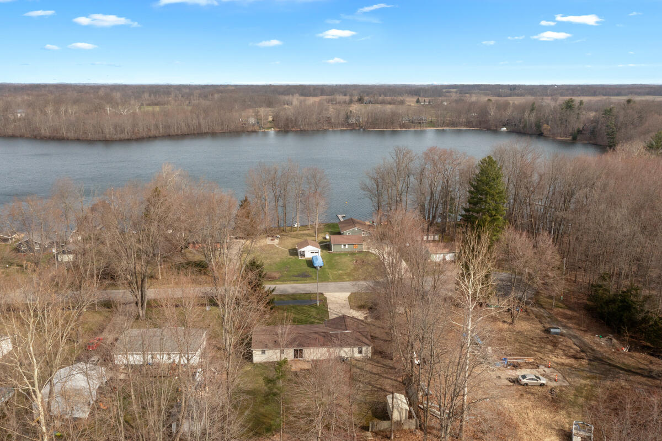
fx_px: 515
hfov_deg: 65.5
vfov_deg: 46.4
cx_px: 331
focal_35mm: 28
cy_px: 220
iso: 200
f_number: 9
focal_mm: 10.26
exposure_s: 1/400
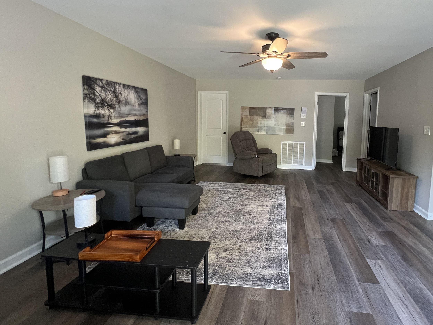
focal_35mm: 16
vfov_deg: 77.6
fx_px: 200
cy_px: 139
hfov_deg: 93.0
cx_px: 264
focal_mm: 1.57
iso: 320
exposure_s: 1/60
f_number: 1.8
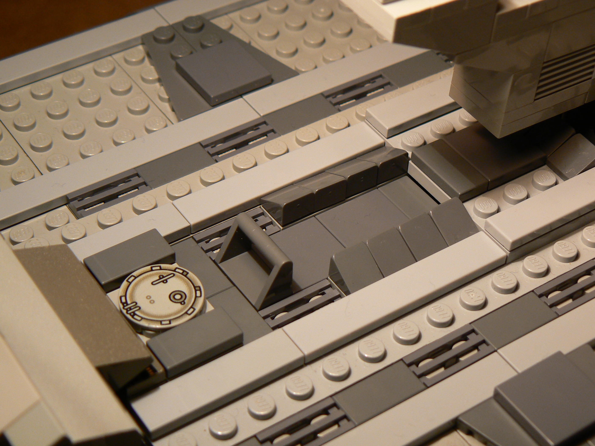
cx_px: 298
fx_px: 1306
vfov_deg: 19.4
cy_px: 223
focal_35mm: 76
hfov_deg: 25.7
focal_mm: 12.6
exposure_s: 1/40
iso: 100
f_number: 3.2
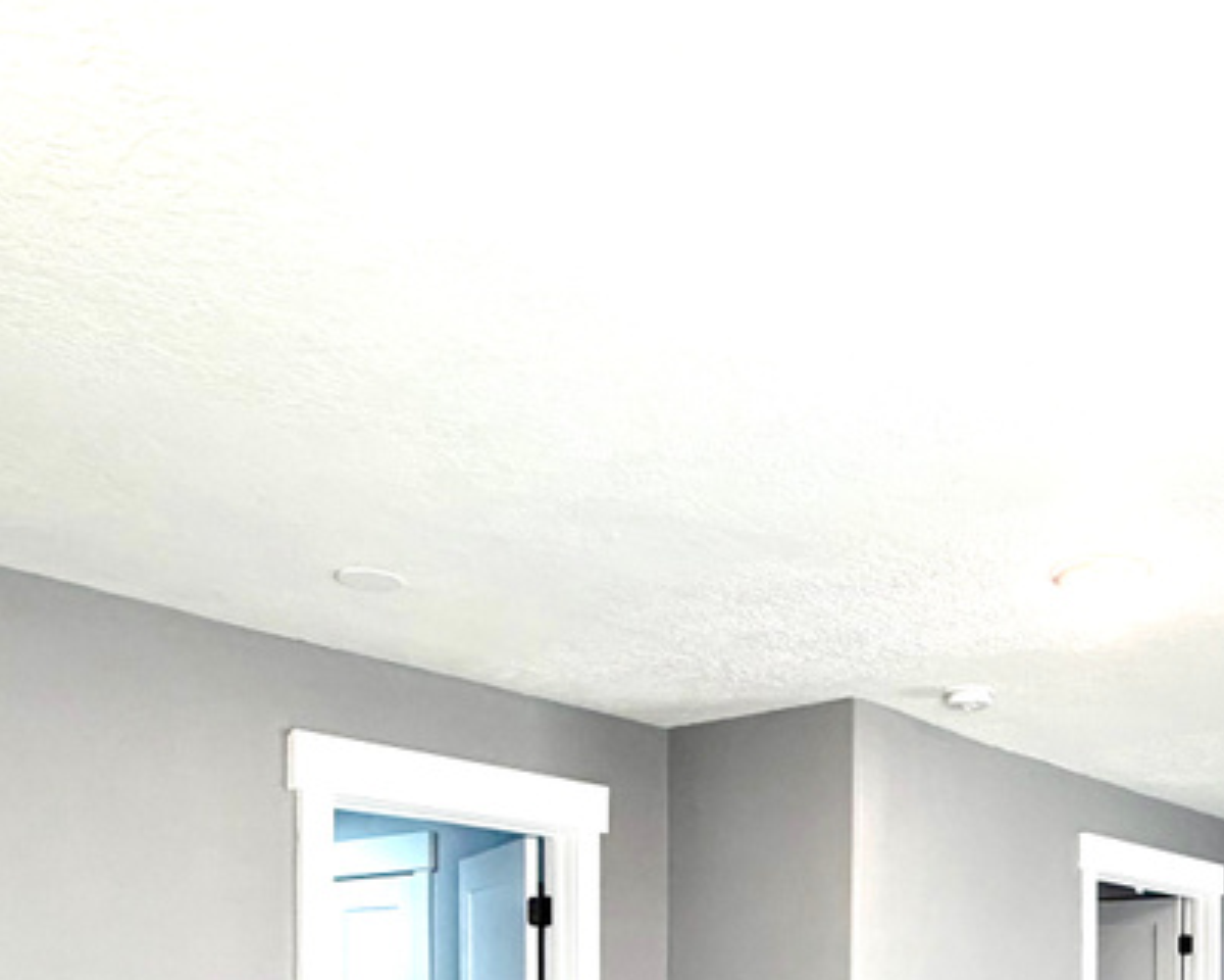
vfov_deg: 36.9
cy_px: 1023
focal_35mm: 35
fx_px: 1268
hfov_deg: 50.0
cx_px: 878
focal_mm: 2.22
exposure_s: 1/120
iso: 250
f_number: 2.2
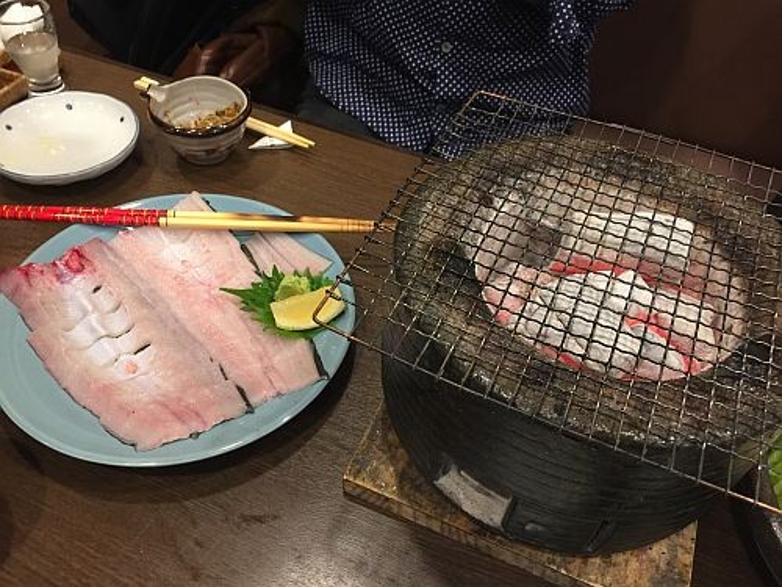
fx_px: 655
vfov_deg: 48.2
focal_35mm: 29
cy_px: 294
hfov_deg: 61.7
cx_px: 391
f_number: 2.2
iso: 100
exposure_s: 1/15
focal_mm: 4.15
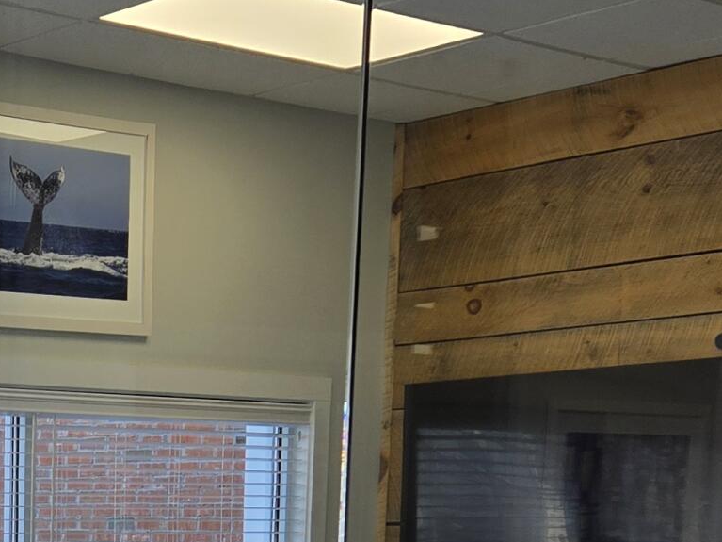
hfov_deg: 20.4
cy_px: 787
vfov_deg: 15.3
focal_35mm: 90
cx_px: -131
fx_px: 1877
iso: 25
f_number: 1.8
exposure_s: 1/411
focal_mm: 5.4
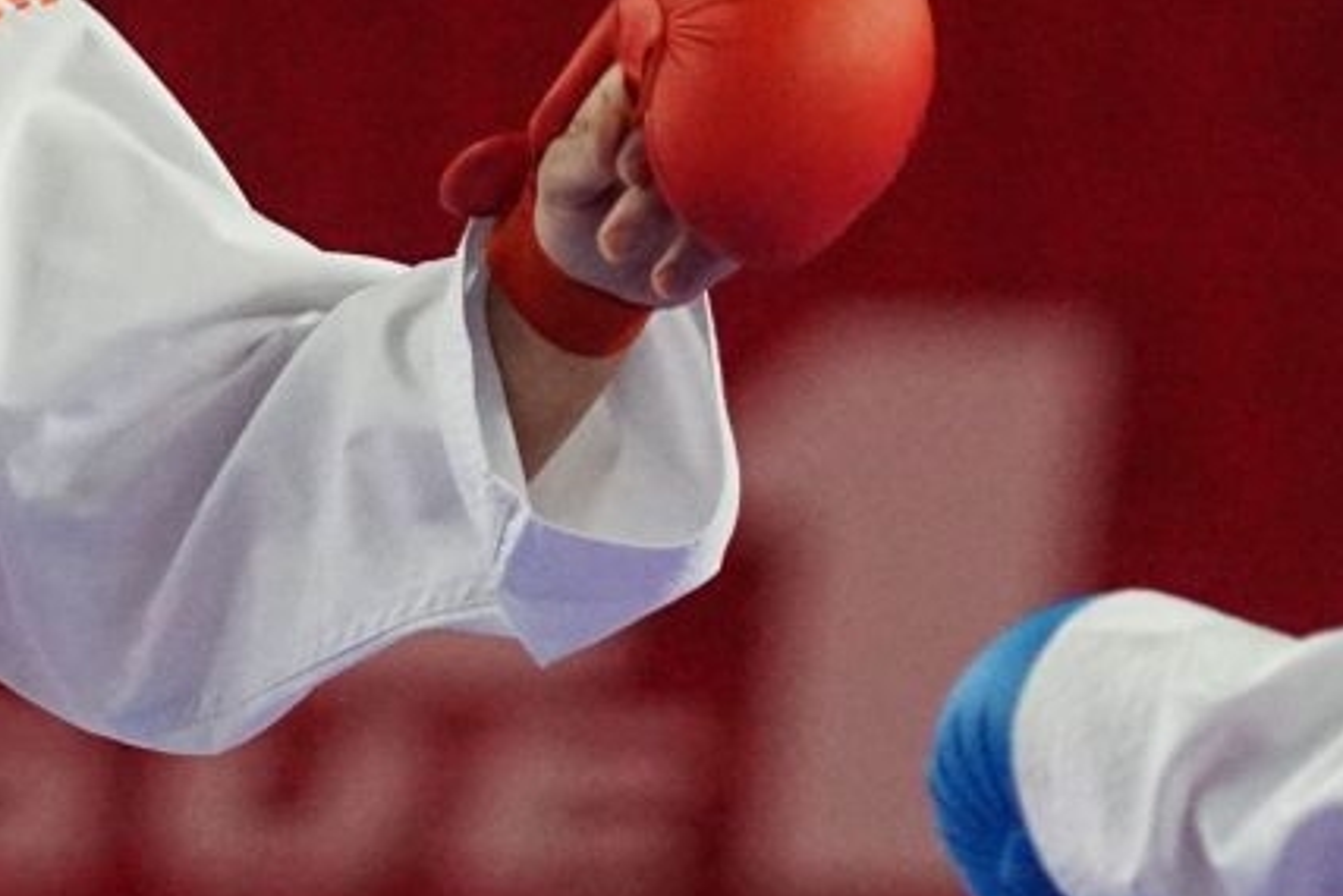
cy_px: 500
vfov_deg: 1.4
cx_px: 758
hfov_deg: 2.0
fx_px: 37764
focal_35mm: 1012
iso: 3200
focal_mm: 160
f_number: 2.8
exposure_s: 1/2000
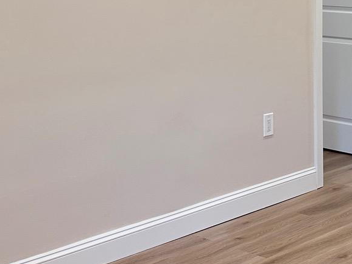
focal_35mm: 85
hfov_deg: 22.8
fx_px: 865
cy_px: 9
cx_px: 262
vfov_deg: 17.0
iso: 125
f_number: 1.78
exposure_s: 1/60
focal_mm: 6.86
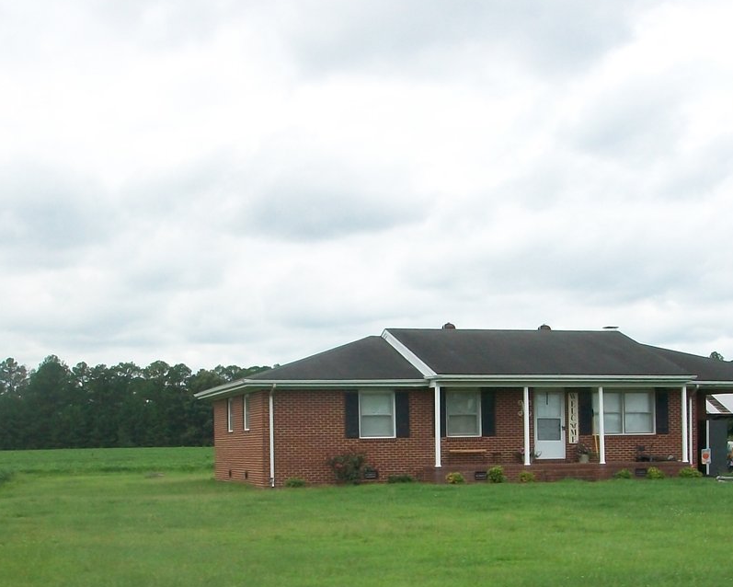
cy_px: 421
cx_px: 398
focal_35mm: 63
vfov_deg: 24.0
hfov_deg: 30.0
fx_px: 1367
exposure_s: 1/400
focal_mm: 5.7
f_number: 5.5
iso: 80
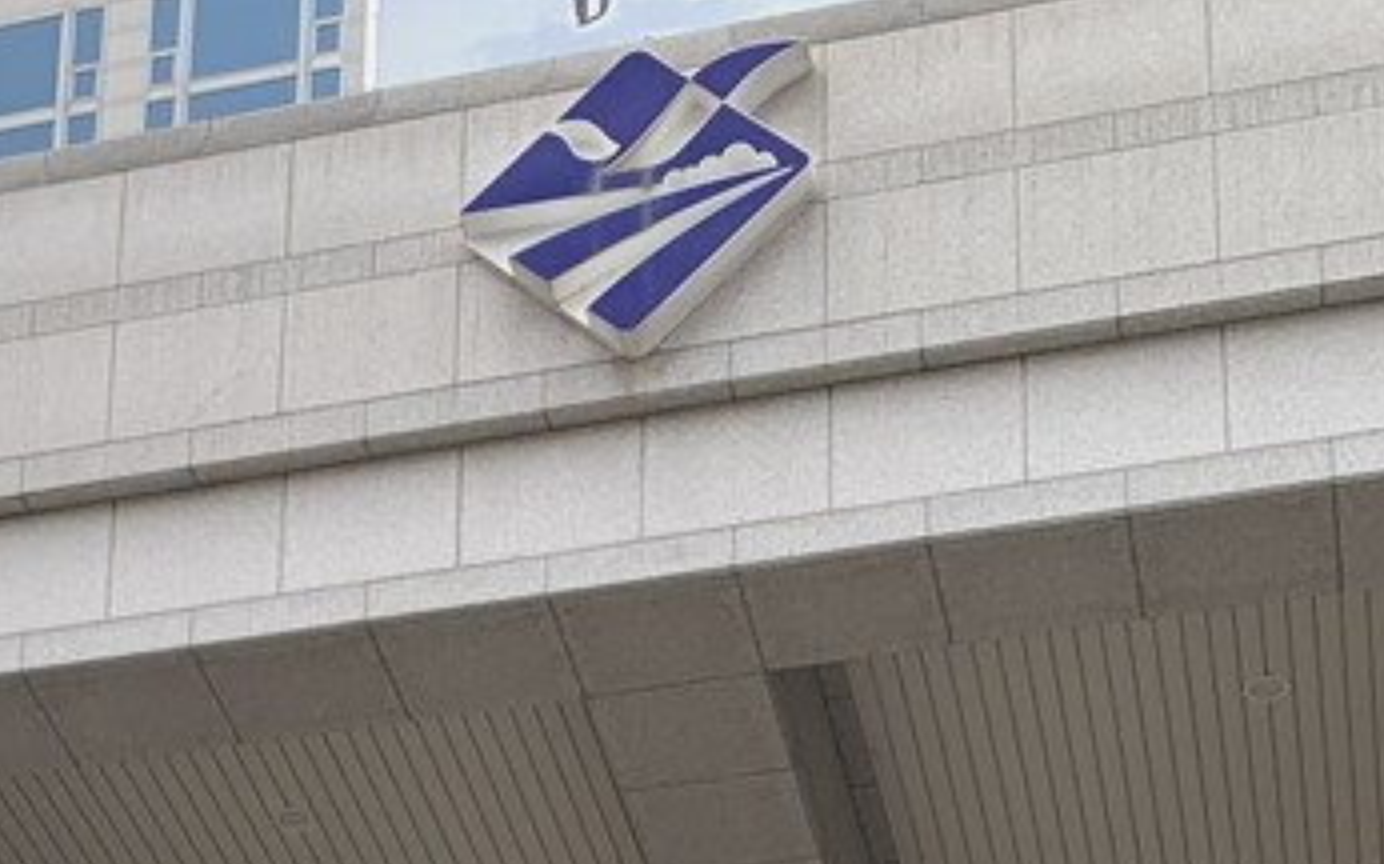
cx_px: 108
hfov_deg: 20.0
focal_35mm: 102
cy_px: 1660
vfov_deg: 11.7
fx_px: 3846
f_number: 1.8
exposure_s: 1/711
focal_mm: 4.25
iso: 25
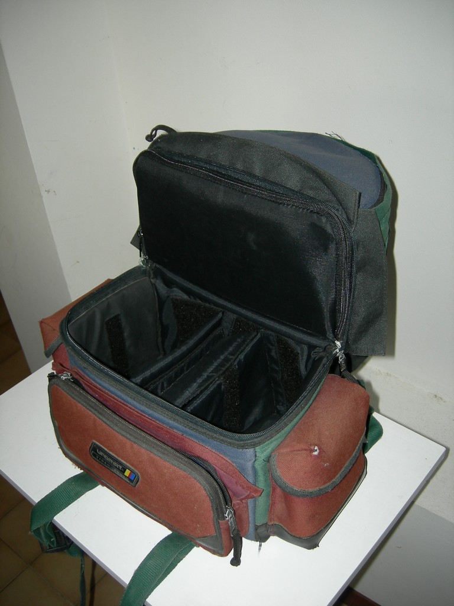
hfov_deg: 39.7
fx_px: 630
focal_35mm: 36
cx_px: 227
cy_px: 303
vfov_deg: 51.4
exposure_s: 1/60.1
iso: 64
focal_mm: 7.5
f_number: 2.7
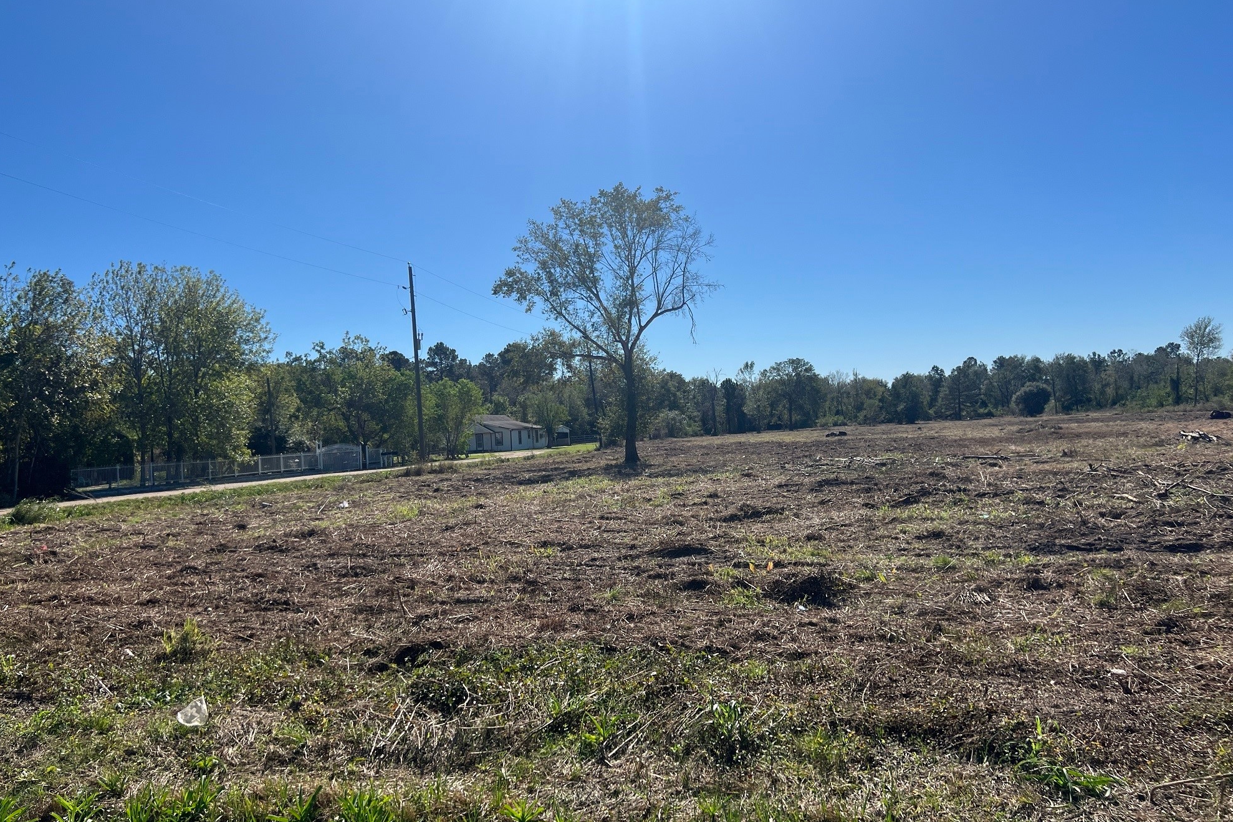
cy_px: 414
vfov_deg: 46.4
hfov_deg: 65.5
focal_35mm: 28
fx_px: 959
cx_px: 625
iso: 50
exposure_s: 1/6993
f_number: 1.5
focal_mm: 5.7
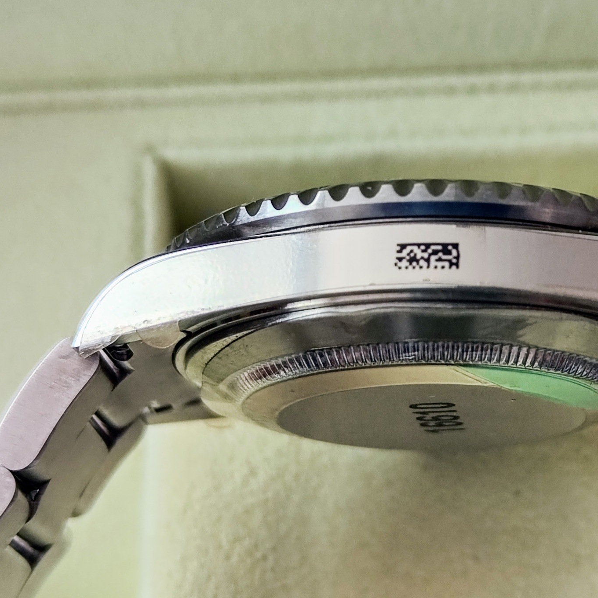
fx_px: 762
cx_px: 429
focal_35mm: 39
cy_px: 308
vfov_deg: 42.8
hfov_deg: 41.9
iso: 178
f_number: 1.88
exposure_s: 1/120
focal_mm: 5.59
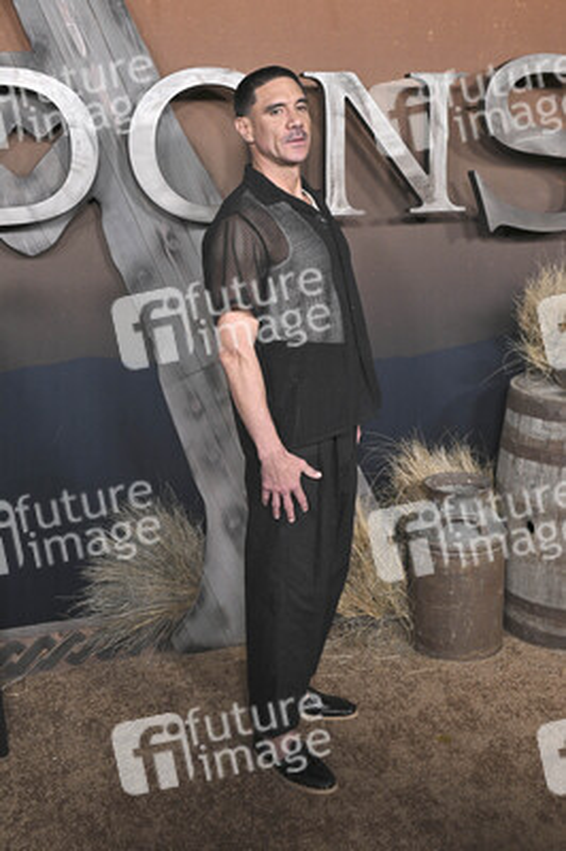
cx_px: 283
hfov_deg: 32.6
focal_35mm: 41
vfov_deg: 47.4
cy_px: 426
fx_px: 969
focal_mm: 41
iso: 1600
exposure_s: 1/320
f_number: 5.6
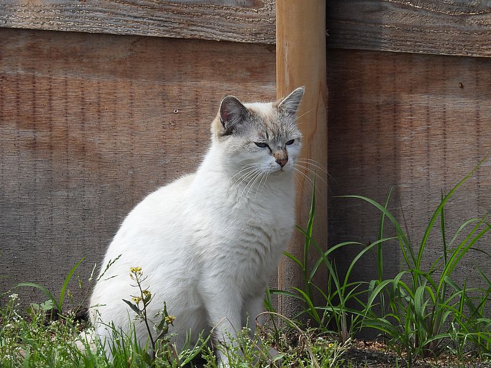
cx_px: 246
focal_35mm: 950
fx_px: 13475
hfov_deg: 2.1
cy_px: 184
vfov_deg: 1.6
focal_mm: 170
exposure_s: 1/1000
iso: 220
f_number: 5.6
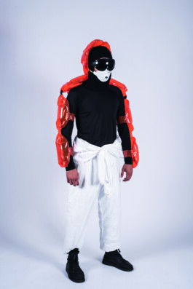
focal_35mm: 50
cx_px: 96
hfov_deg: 27.0
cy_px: 144
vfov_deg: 39.6
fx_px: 402
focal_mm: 50
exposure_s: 1/100
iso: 100
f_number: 10
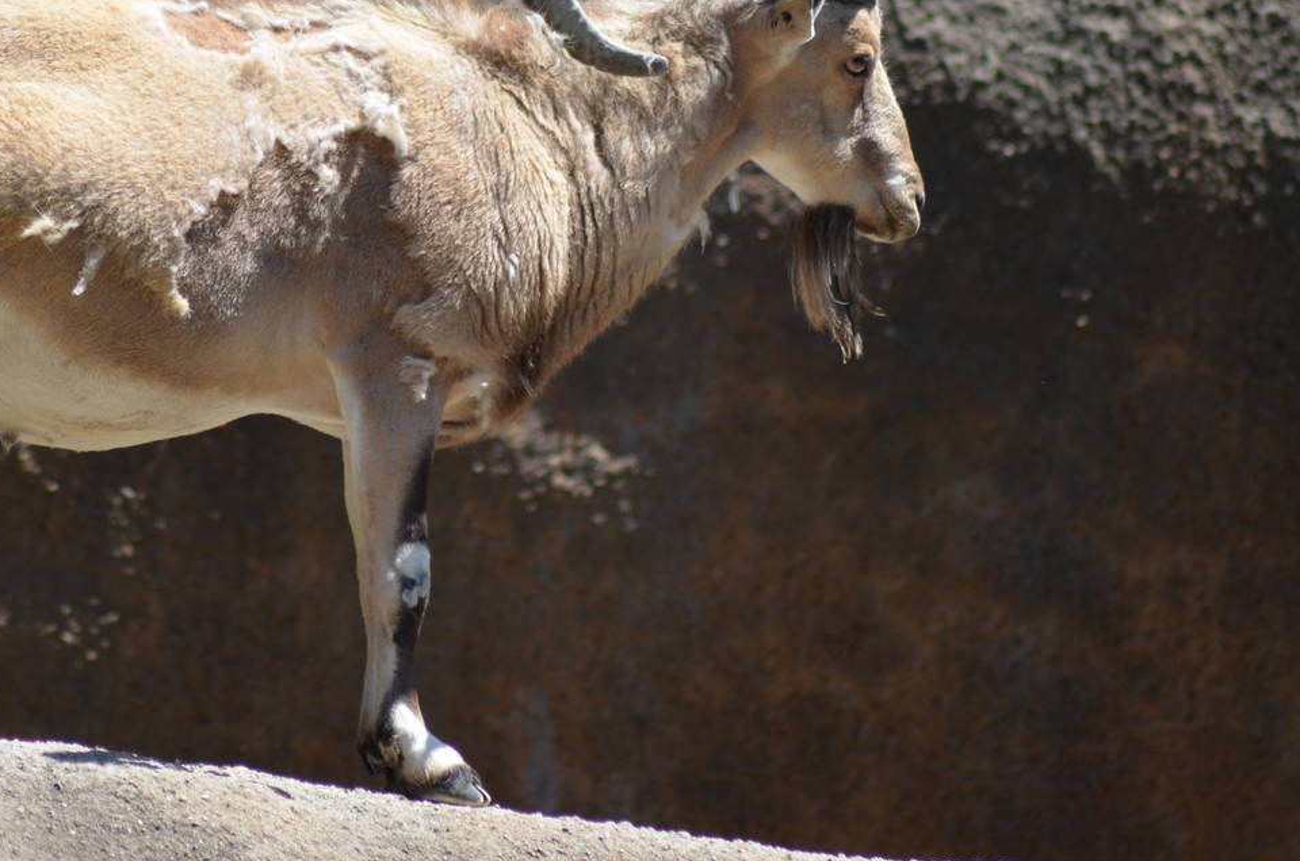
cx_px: 370
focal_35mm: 550
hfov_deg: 3.8
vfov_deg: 2.5
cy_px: 238
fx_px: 19821
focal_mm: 220
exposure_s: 1/1250
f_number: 4.8
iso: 400
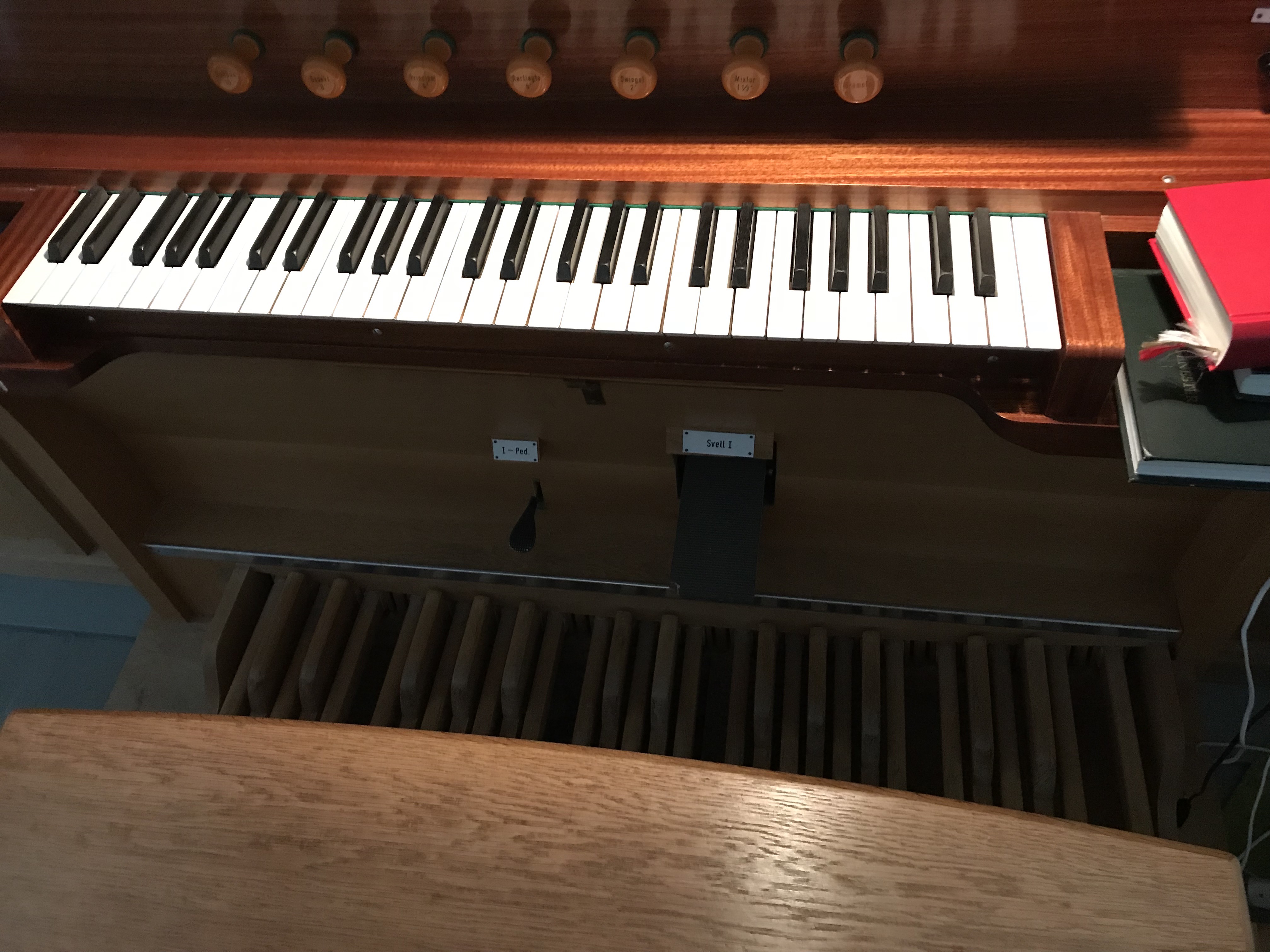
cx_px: 635
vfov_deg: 49.7
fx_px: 1027
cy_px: 476
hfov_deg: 63.4
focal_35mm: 28
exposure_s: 1/7
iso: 80
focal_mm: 3.99
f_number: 1.8
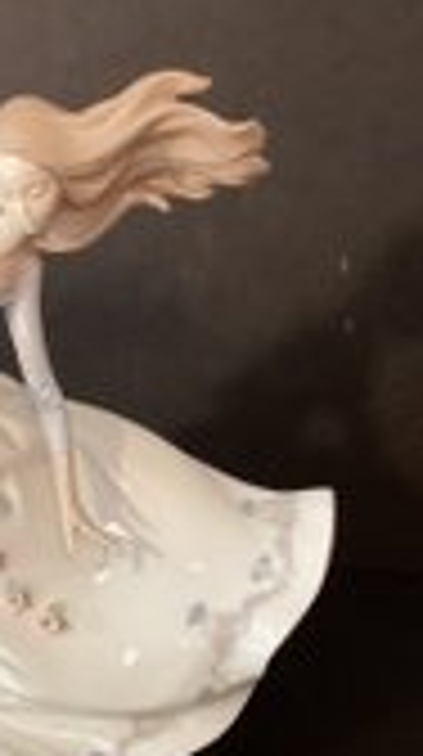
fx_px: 1381
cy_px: 524
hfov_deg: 17.3
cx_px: 119
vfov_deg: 30.3
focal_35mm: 69
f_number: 2.4
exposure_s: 1/60
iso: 200
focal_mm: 3.3
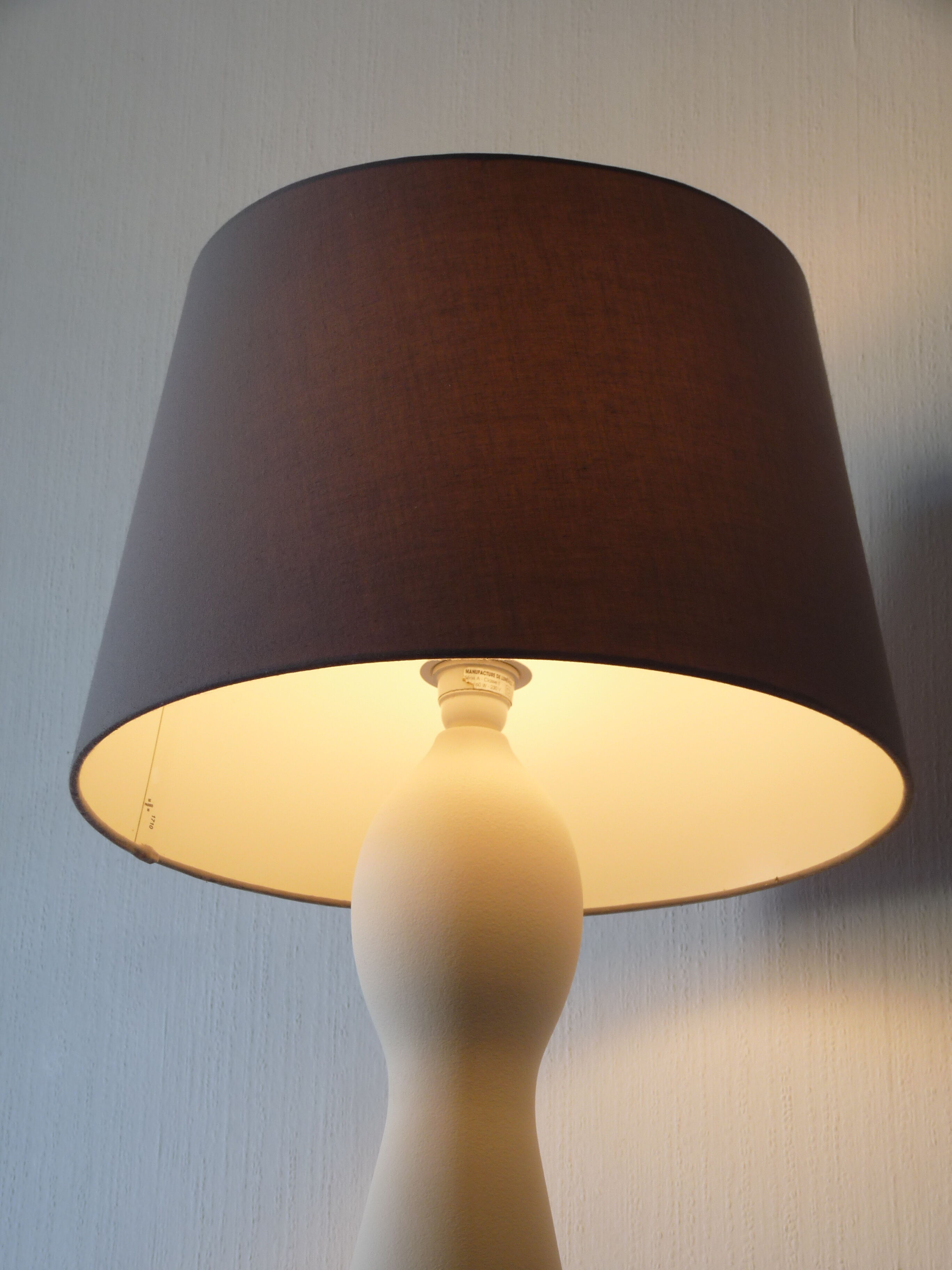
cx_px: 476
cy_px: 635
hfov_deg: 18.9
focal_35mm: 78
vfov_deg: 25.0
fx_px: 2860
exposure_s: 1/40
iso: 100
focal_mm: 13.8
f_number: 3.4
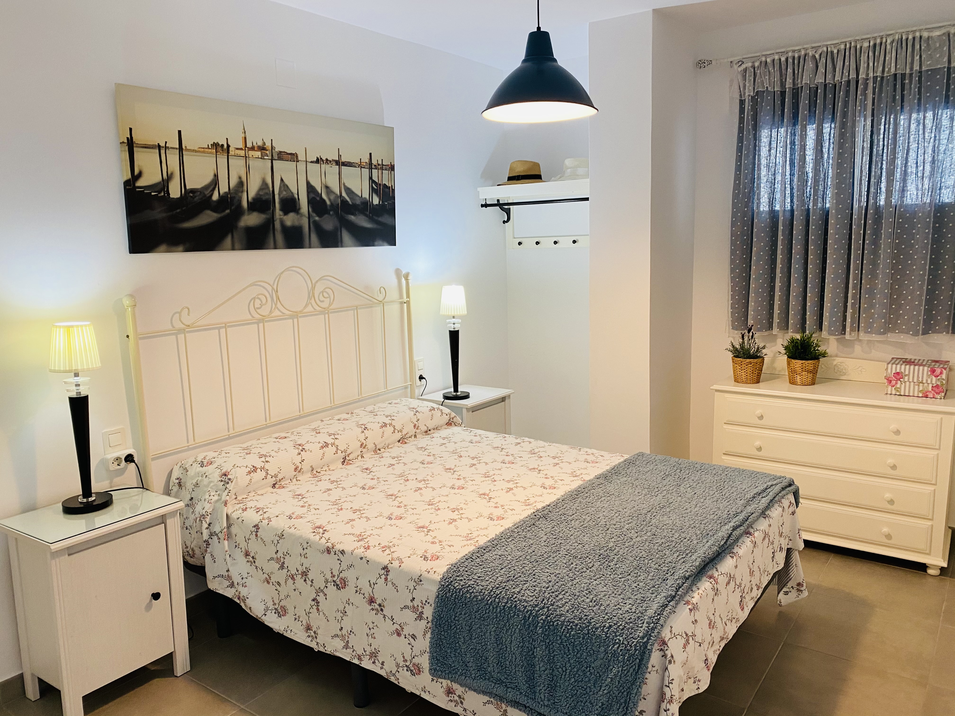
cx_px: 478
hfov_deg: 67.3
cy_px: 358
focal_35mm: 26
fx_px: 717
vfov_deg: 53.1
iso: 80
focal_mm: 4.25
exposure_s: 1/50
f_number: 1.8
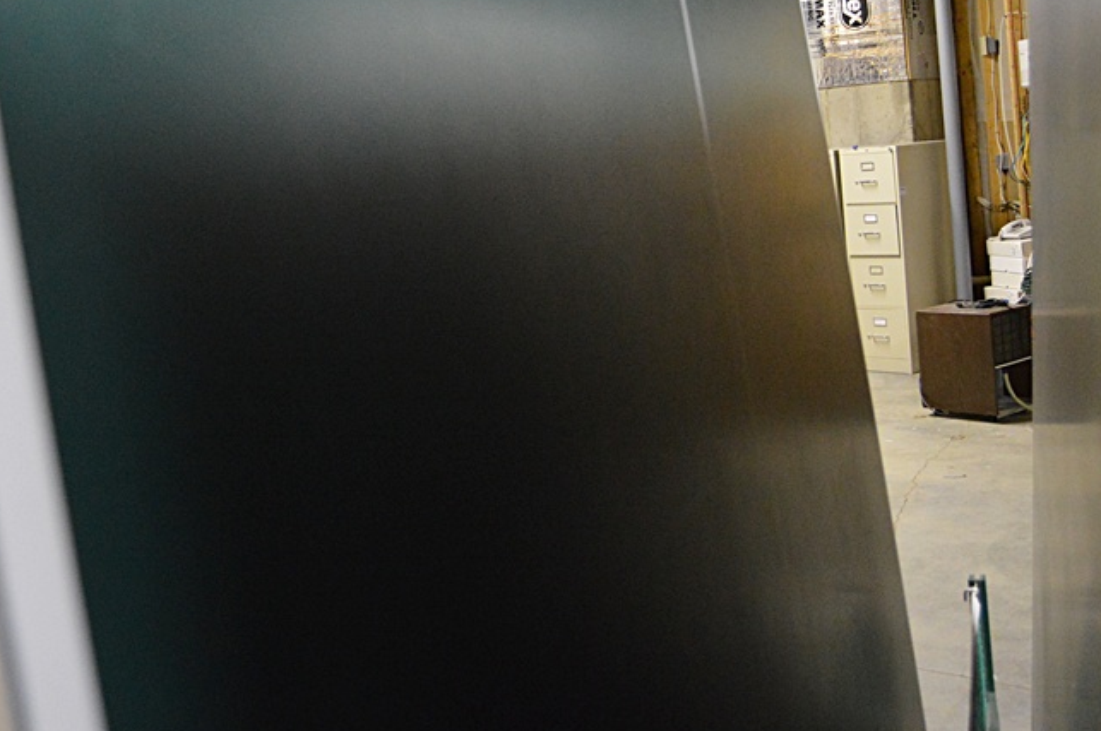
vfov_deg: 31.3
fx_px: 1283
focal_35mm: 42
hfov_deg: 45.9
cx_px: 385
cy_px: 194
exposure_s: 1/60
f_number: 3.5
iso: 2800
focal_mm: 18
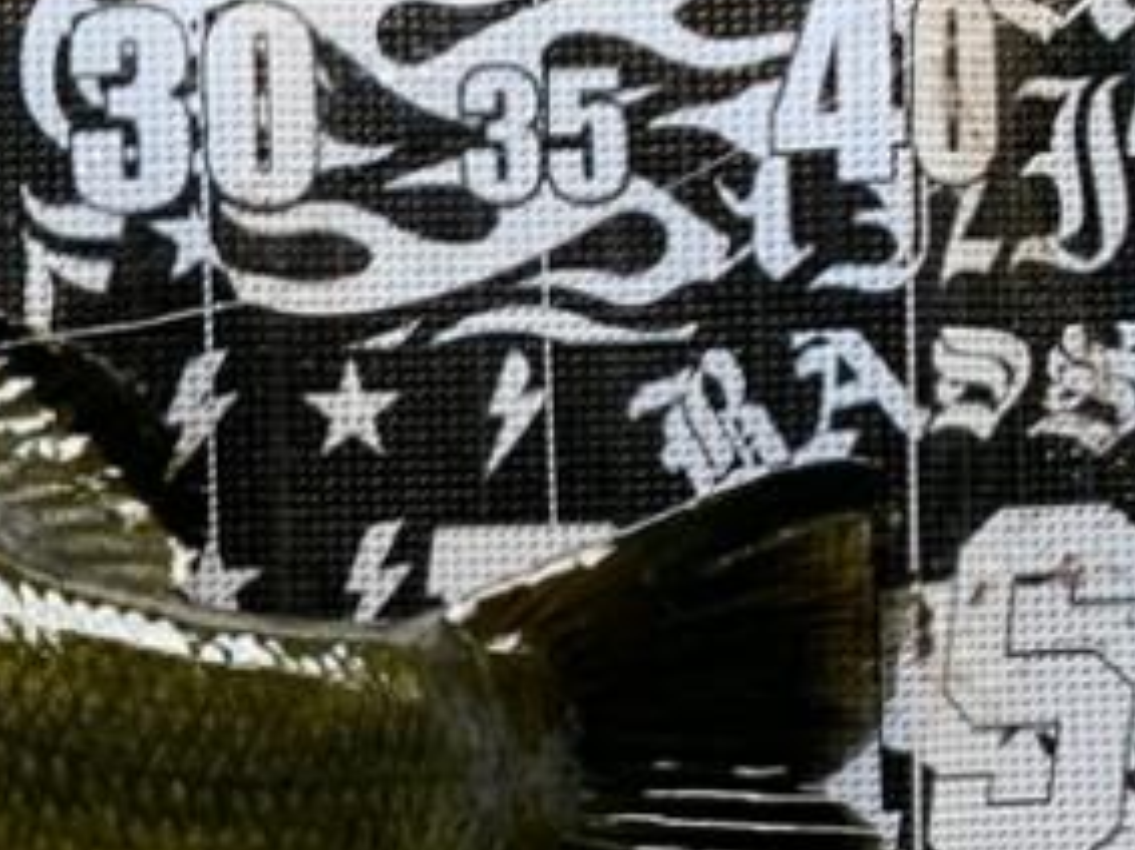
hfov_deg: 18.6
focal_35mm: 92
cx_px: -618
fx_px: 3015
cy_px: 822
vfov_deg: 15.8
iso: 100
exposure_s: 1/79
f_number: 1.8
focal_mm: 4.25
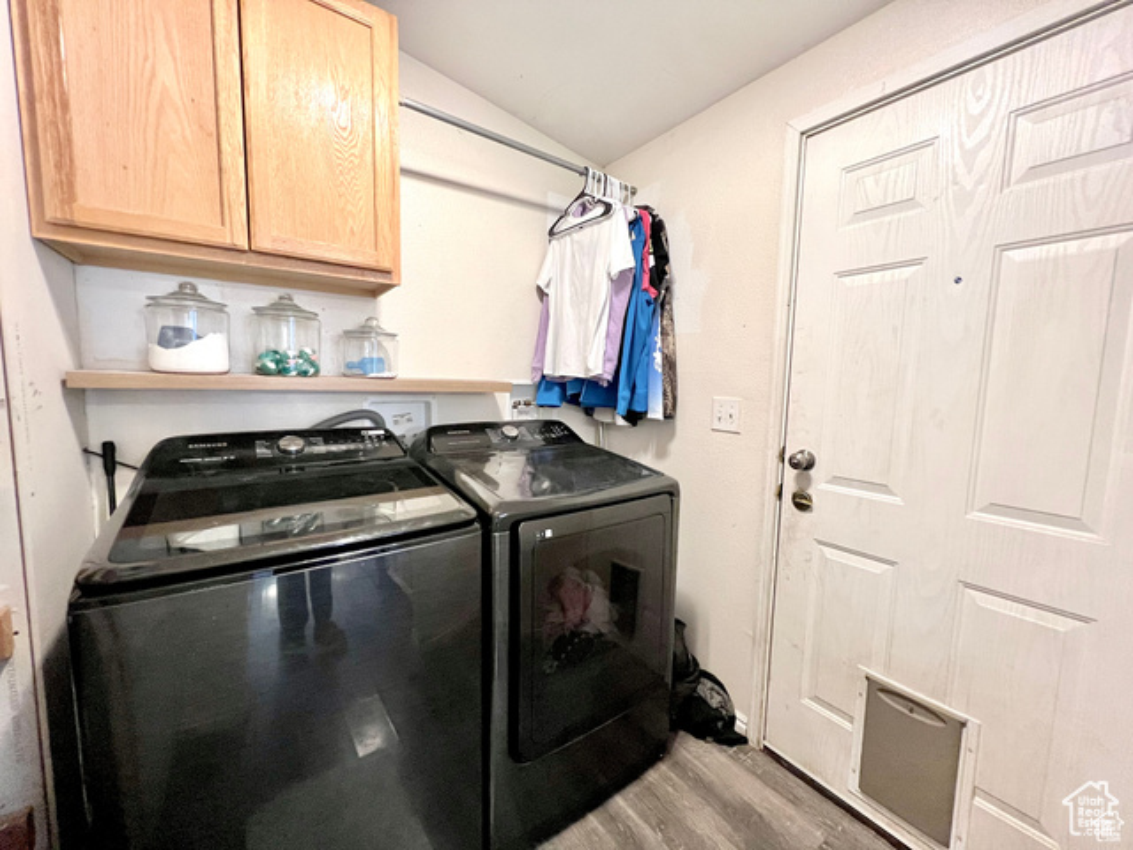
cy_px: 425
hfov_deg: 106.2
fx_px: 425
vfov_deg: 89.9
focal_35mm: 13
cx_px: 566
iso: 320
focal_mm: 1.57
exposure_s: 1/60
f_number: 1.8
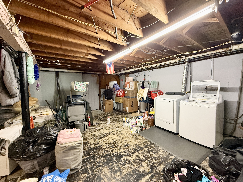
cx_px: 122
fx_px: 98
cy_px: 91
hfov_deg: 102.1
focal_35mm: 14
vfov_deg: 85.7
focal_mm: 2.22
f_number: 2.2
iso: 400
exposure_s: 1/60
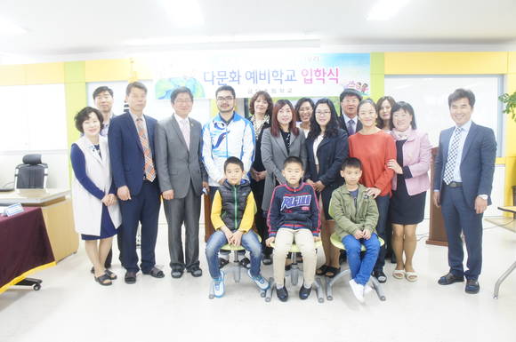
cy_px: 171
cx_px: 258
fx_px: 386
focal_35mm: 27
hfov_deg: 67.5
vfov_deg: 47.8
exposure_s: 1/60
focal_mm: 18
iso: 800
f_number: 4
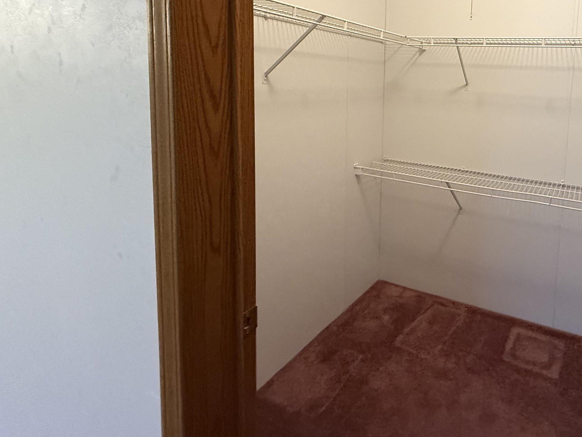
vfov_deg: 58.3
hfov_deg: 70.3
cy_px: 116
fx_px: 370
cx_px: 449
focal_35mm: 22
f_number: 2.2
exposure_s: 1/60
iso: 640
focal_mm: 2.22
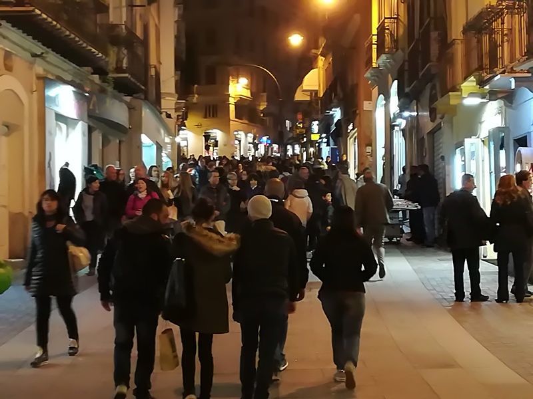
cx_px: 266
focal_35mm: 75
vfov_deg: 19.6
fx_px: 1155
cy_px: 200
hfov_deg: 26.0
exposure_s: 1/25
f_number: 2.2
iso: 400
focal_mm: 3.83
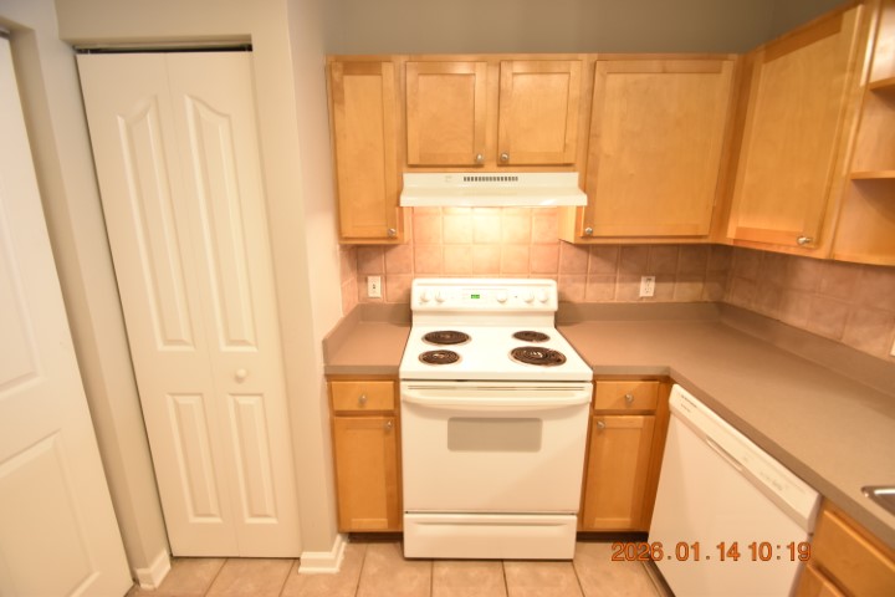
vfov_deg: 77.3
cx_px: 448
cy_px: 298
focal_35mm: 15
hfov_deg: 100.4
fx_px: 373
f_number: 3.5
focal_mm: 10
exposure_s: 1/20
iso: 800
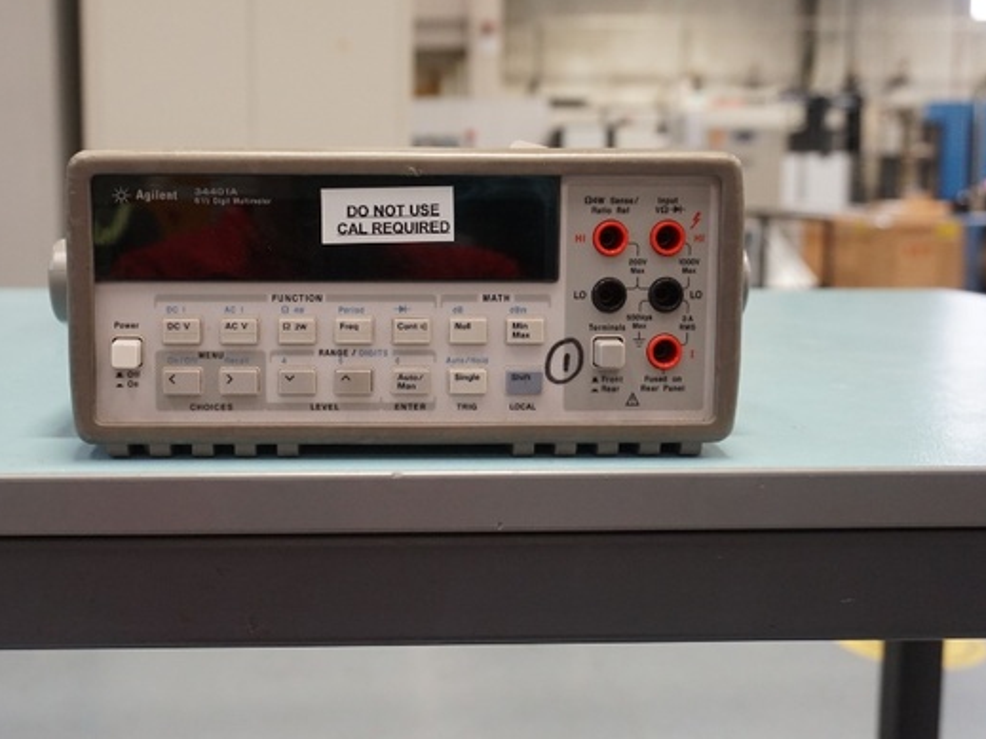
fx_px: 1139
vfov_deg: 35.8
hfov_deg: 46.4
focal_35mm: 40
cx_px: 369
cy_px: 302
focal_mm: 20
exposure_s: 1/60
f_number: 4
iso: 1000
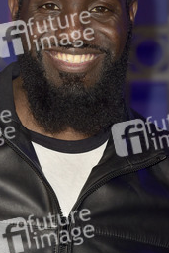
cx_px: 73
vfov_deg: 7.7
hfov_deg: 5.2
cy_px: 84
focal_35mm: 266
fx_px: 1870
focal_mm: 170
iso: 640
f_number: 6.3
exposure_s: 1/250
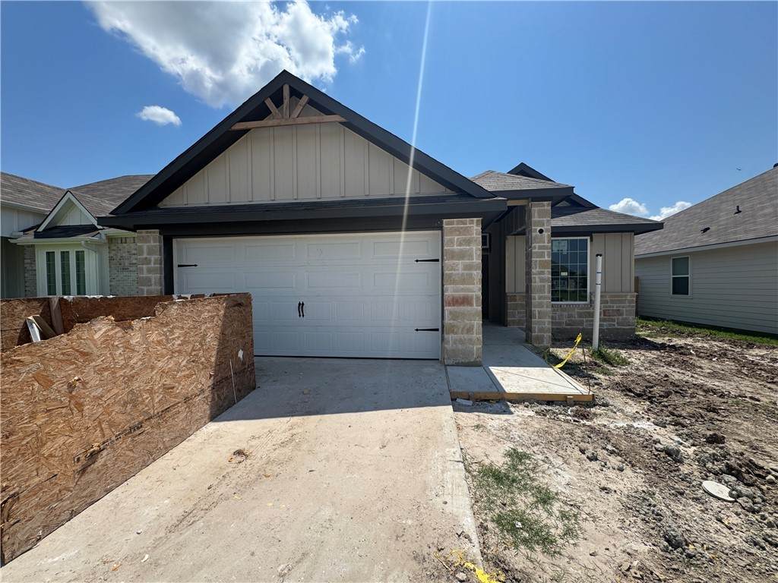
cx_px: 389
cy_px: 292
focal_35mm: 14
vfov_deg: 85.7
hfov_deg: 102.1
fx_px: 315
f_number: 2.2
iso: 50
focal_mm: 2.22
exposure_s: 1/1927
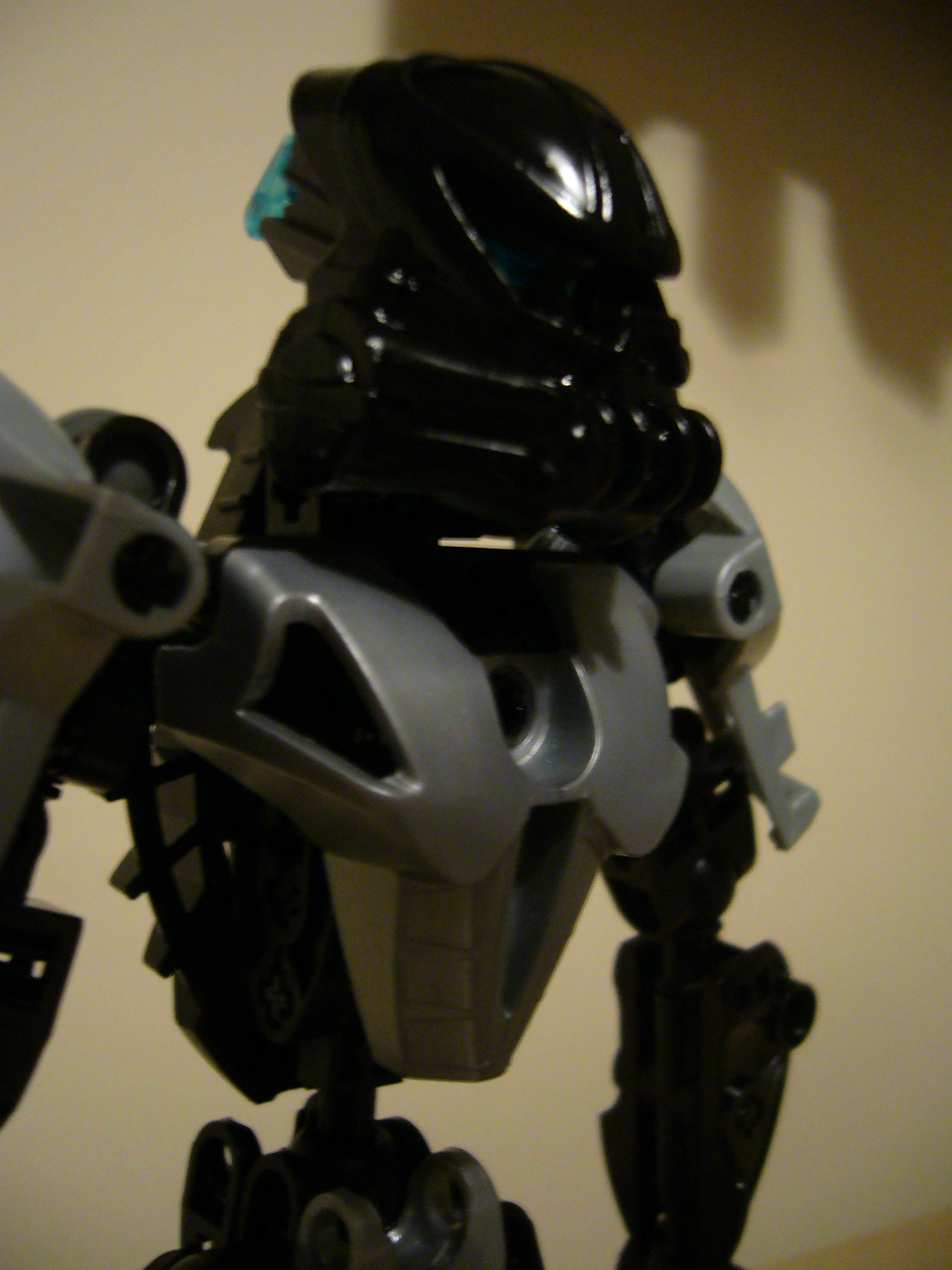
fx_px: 1283
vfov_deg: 52.6
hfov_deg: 40.7
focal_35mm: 35
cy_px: 635
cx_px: 476
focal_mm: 5.8
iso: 200
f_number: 2.8
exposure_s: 1/4
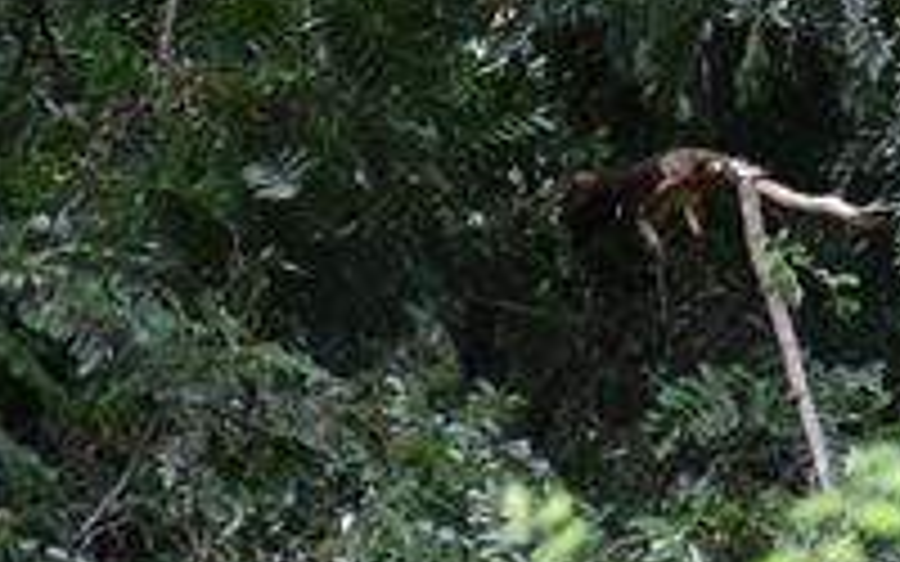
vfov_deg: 2.2
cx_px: 2187
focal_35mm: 588
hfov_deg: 3.5
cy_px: -290
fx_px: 14413
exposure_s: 1/125
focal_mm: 75
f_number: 5
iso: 800
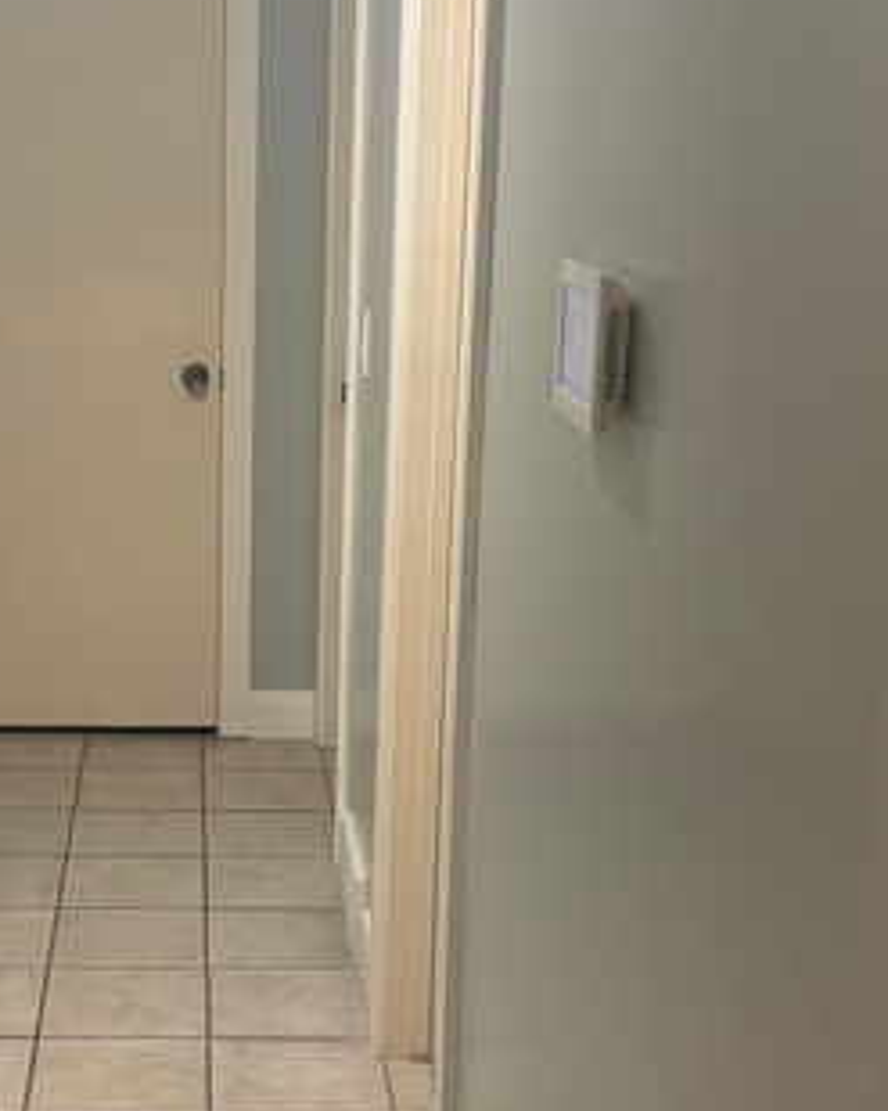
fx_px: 2071
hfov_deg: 24.0
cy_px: 690
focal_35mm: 63
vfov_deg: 29.9
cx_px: 226
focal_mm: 5.96
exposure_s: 1/60
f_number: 1.6
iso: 200
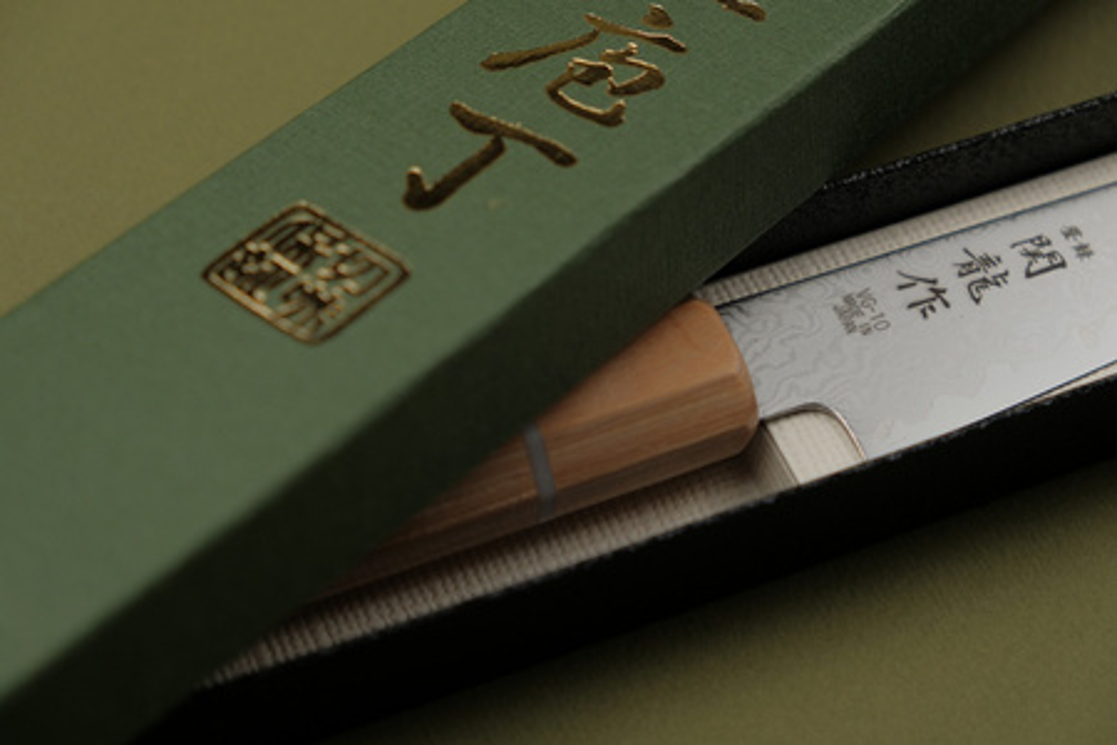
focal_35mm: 83
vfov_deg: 16.5
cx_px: 558
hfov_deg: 24.5
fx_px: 2575
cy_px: 372
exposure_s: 1/250
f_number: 5
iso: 400
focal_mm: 55
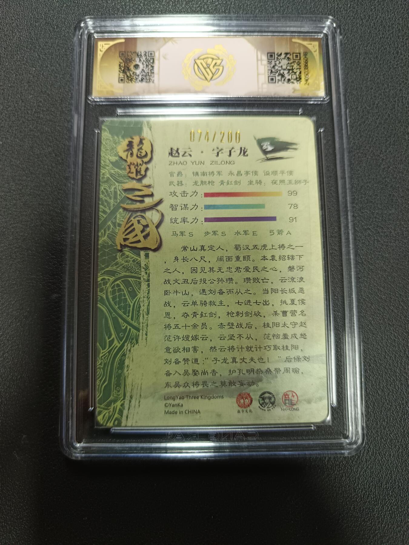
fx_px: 378
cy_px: 272
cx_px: 204
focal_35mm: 24
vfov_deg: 71.6
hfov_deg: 56.8
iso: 761
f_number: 1.7
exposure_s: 1/50
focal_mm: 5.31
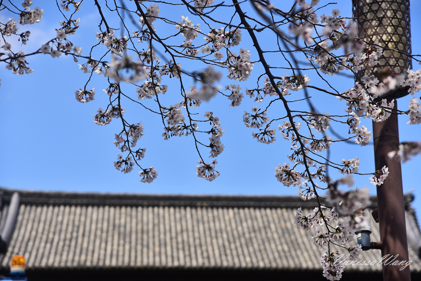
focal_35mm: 112
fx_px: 1310
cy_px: 140
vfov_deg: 12.2
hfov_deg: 18.3
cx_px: 210
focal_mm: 112
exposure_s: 1/800
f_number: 5.6
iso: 100
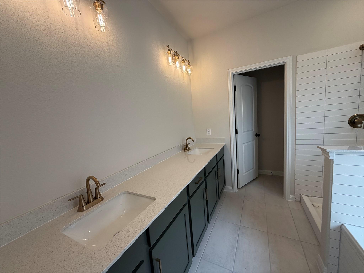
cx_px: 182
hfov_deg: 102.1
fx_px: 147
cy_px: 136
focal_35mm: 14
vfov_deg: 85.7
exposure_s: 1/120
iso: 64
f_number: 2.2
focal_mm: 2.22
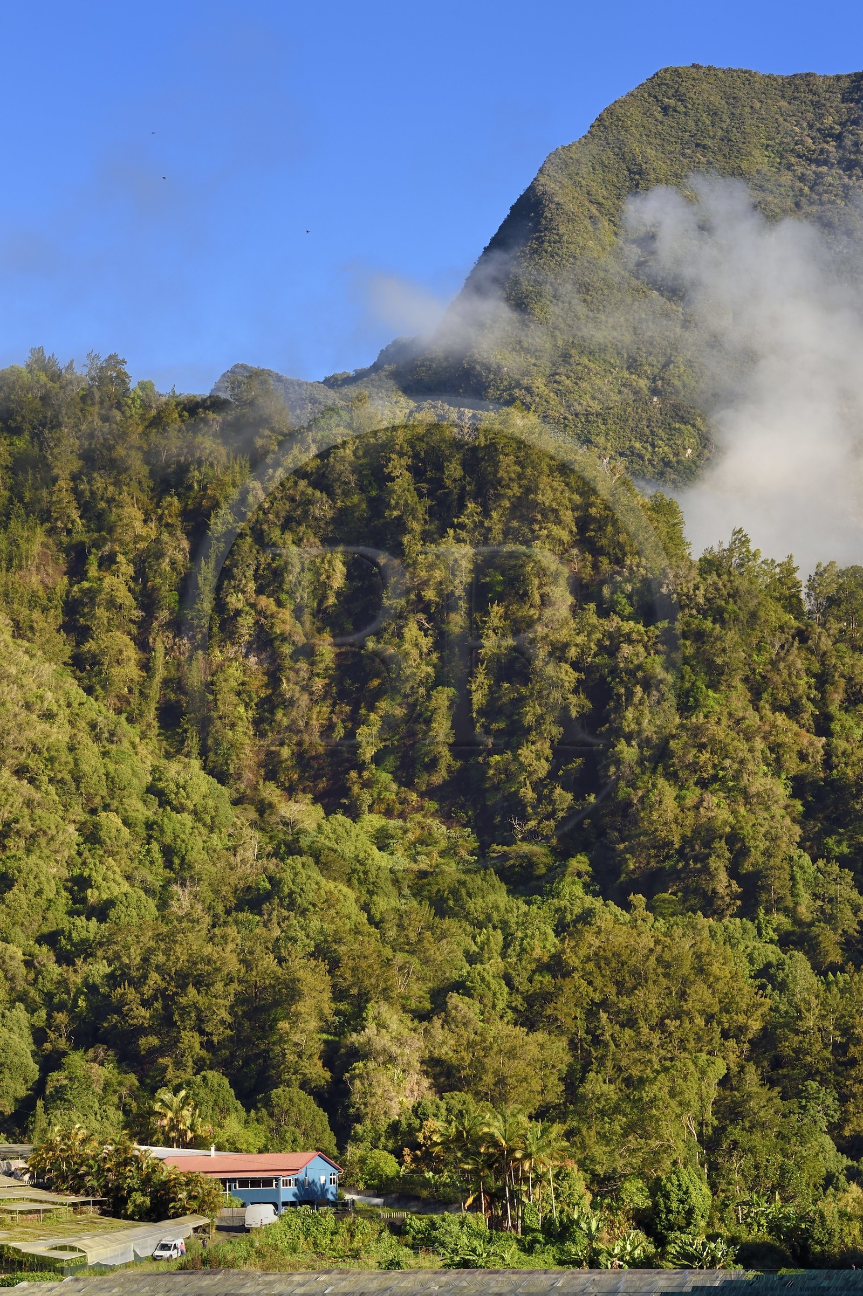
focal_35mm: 85
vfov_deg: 23.9
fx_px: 3060
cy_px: 648
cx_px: 432
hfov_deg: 16.1
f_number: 9
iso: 200
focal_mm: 85
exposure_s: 1/250
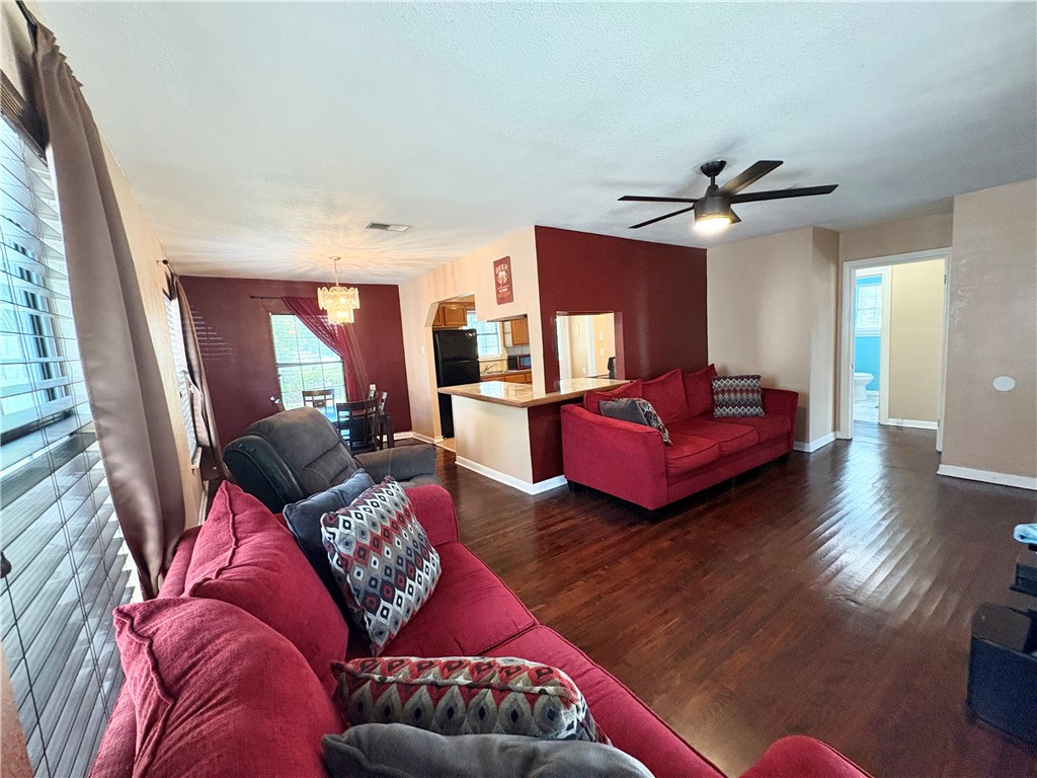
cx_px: 518
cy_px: 389
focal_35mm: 14
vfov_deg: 85.7
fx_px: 419
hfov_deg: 102.1
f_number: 2.2
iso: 400
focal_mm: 2.22
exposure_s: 1/60
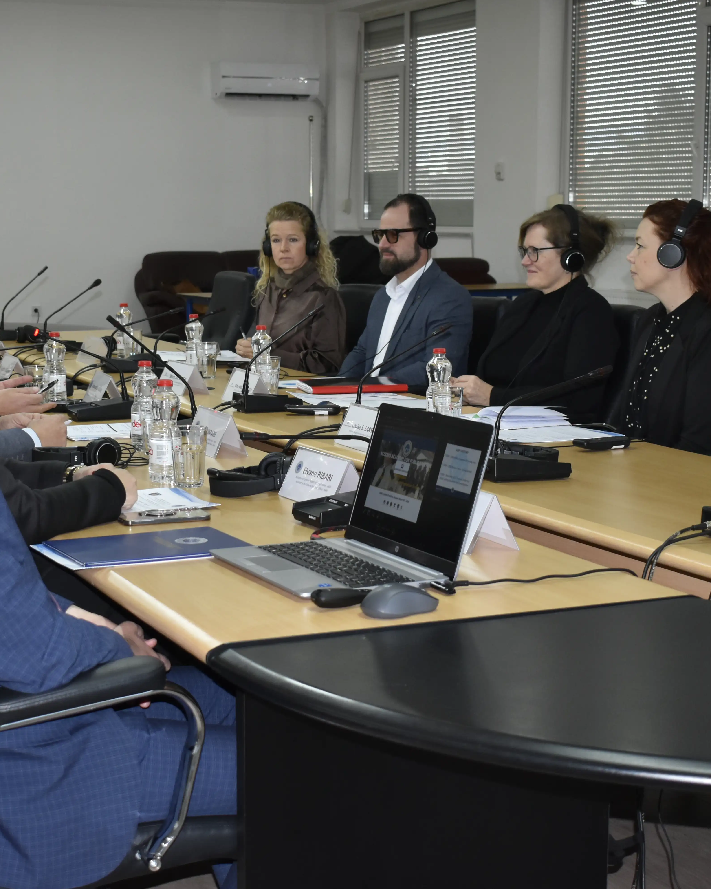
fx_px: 1683
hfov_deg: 23.7
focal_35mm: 64
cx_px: 231
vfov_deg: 29.6
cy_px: 446
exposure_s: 1/125
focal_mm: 30
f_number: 4.2
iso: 800
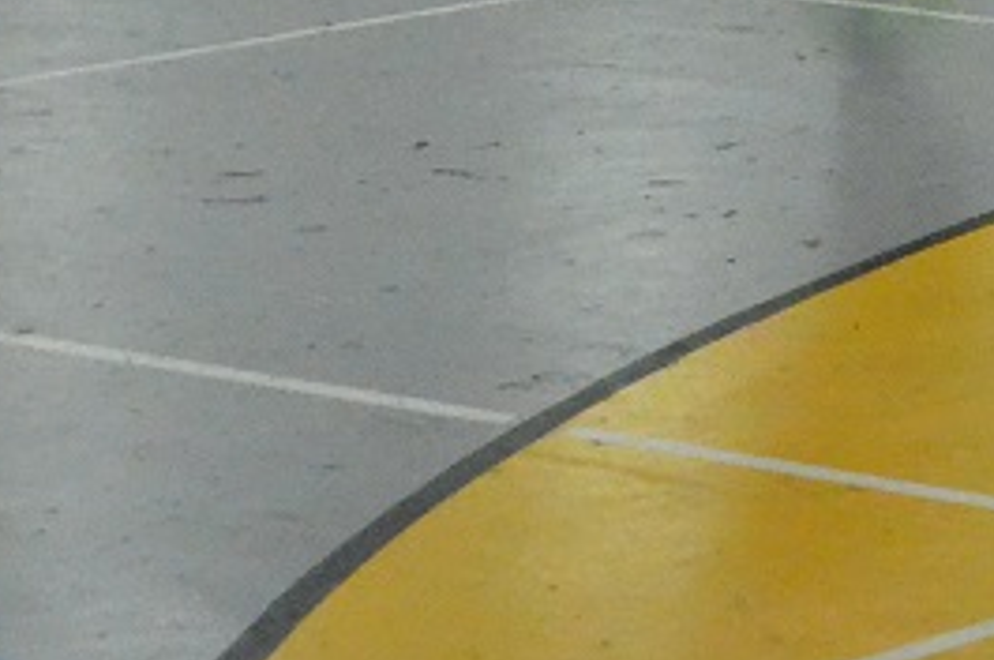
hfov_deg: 8.8
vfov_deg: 6.2
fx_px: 5984
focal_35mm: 217
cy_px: -596
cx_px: 2194
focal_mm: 32
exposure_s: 1/1000
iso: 6400
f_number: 5.6
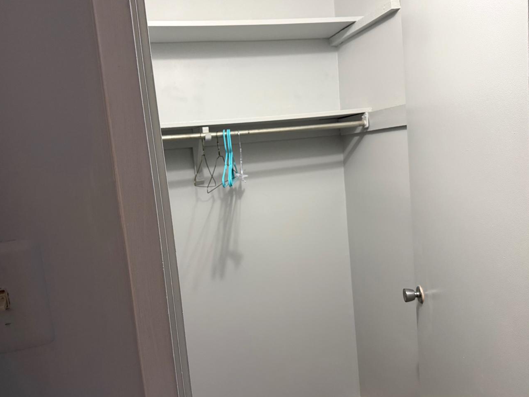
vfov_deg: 51.3
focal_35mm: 27
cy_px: 208
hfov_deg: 65.3
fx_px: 413
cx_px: 256
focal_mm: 6.76
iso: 400
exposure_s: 1/60
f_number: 1.78
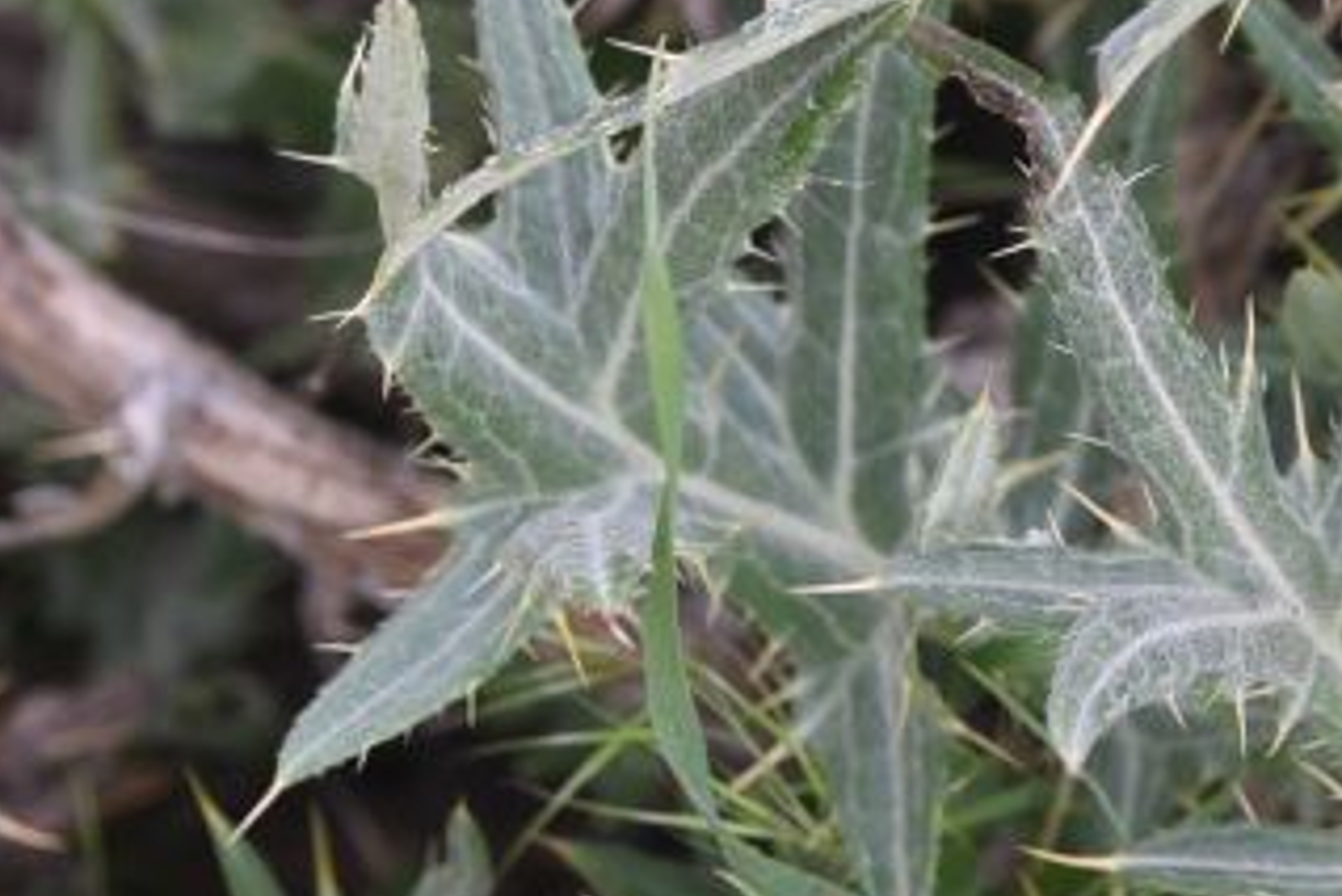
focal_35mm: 228
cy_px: -343
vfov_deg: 6.0
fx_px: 8503
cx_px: 2230
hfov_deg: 8.7
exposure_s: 1/125
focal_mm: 56
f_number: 5
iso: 320
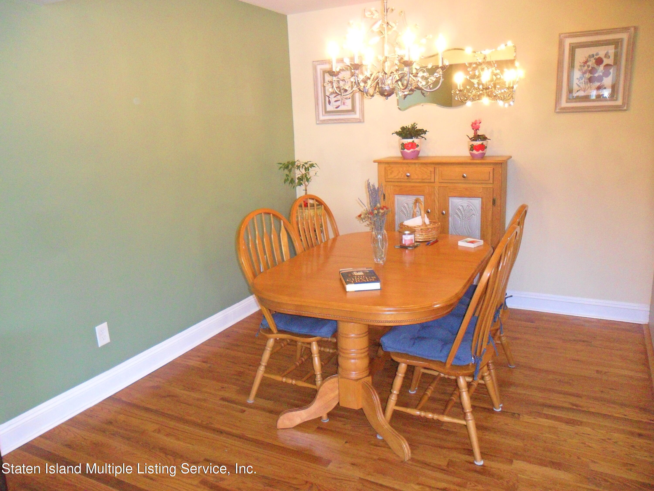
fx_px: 510
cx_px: 327
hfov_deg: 65.3
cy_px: 246
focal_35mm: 27
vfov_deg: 51.4
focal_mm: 4.9
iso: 400
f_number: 3.5
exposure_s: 1/30
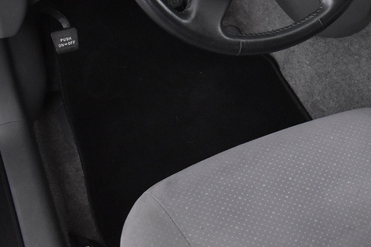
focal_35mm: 58
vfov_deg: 22.4
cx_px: 341
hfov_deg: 32.6
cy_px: -7
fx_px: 598
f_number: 3.5
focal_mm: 18
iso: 3200
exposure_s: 1/30
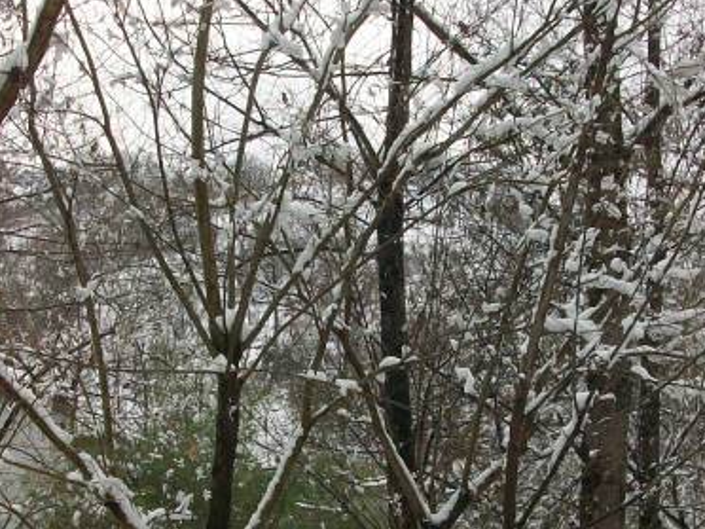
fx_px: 1792
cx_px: 379
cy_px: 349
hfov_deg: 22.2
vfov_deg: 16.7
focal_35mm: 88
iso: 64
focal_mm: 5.7
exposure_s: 1/250
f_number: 5.5
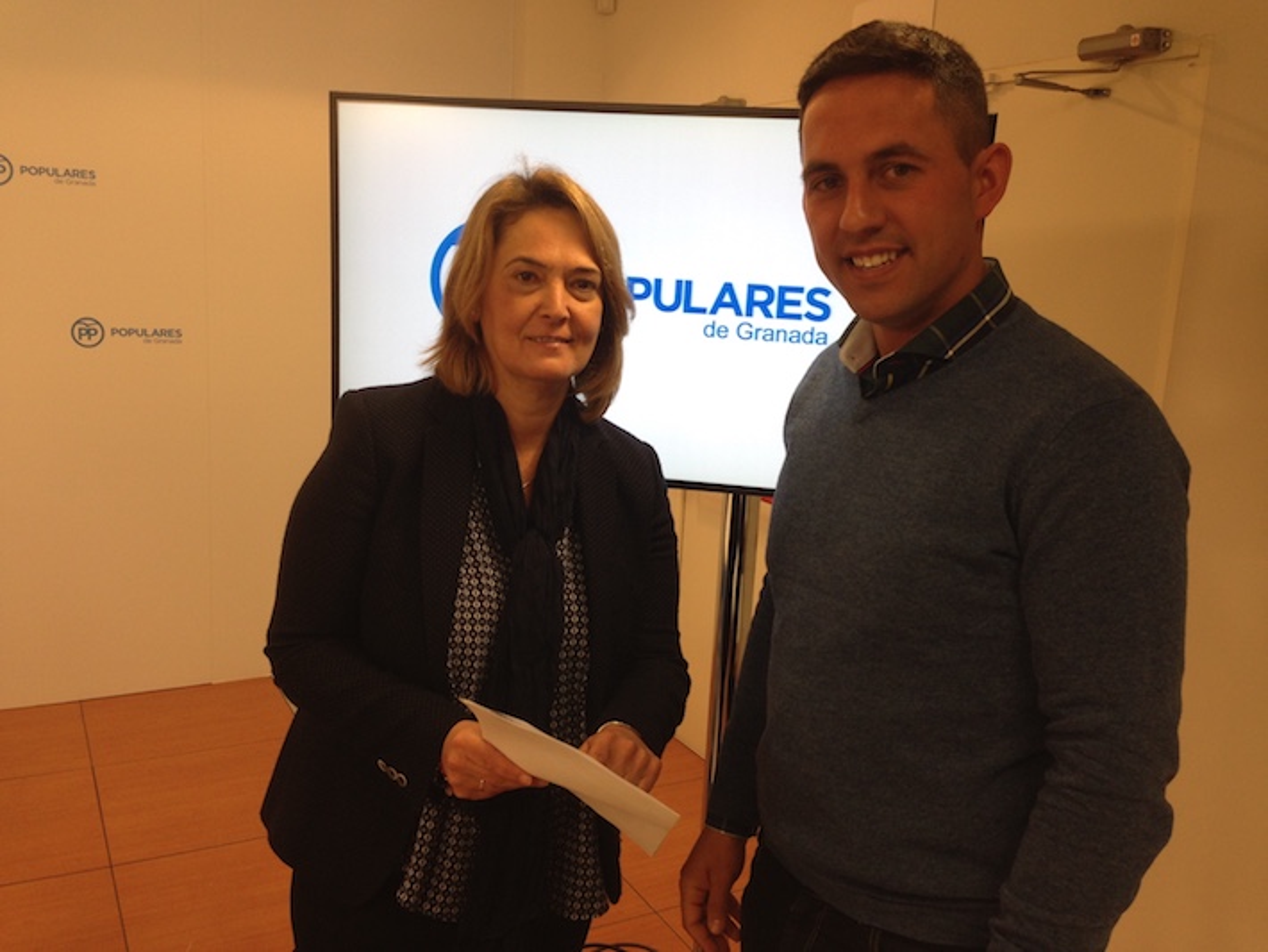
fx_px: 1209
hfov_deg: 55.3
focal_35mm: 33
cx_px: 634
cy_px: 476
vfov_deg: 43.0
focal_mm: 4.12
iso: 64
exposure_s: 1/60
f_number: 2.4
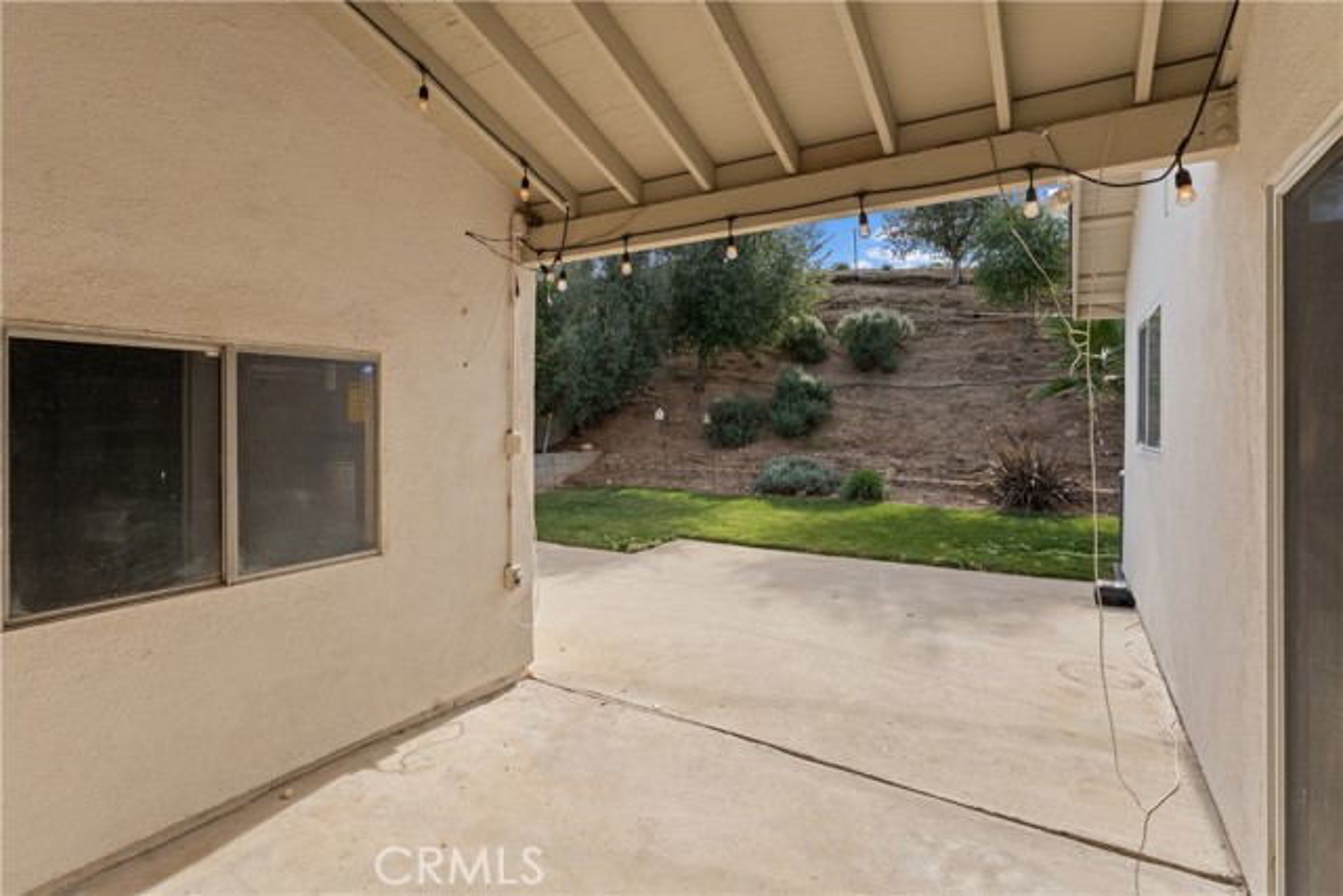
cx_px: 672
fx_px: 627
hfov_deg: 93.9
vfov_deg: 71.1
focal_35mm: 17
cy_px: 448
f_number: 8
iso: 125
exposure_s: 1/160
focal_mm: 16.8
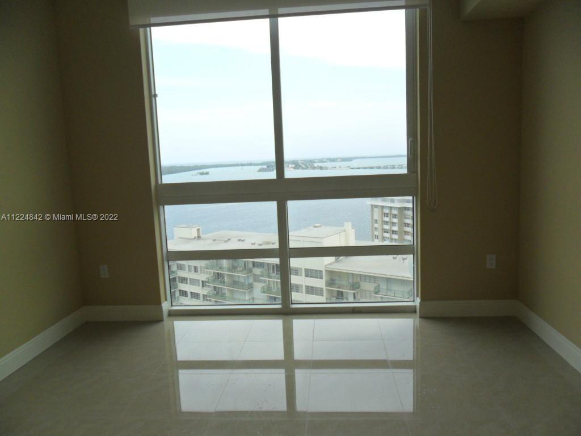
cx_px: 290
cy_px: 218
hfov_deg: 65.3
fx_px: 453
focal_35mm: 27
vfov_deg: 51.4
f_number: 3.5
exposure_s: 1/250
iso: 100
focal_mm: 4.9
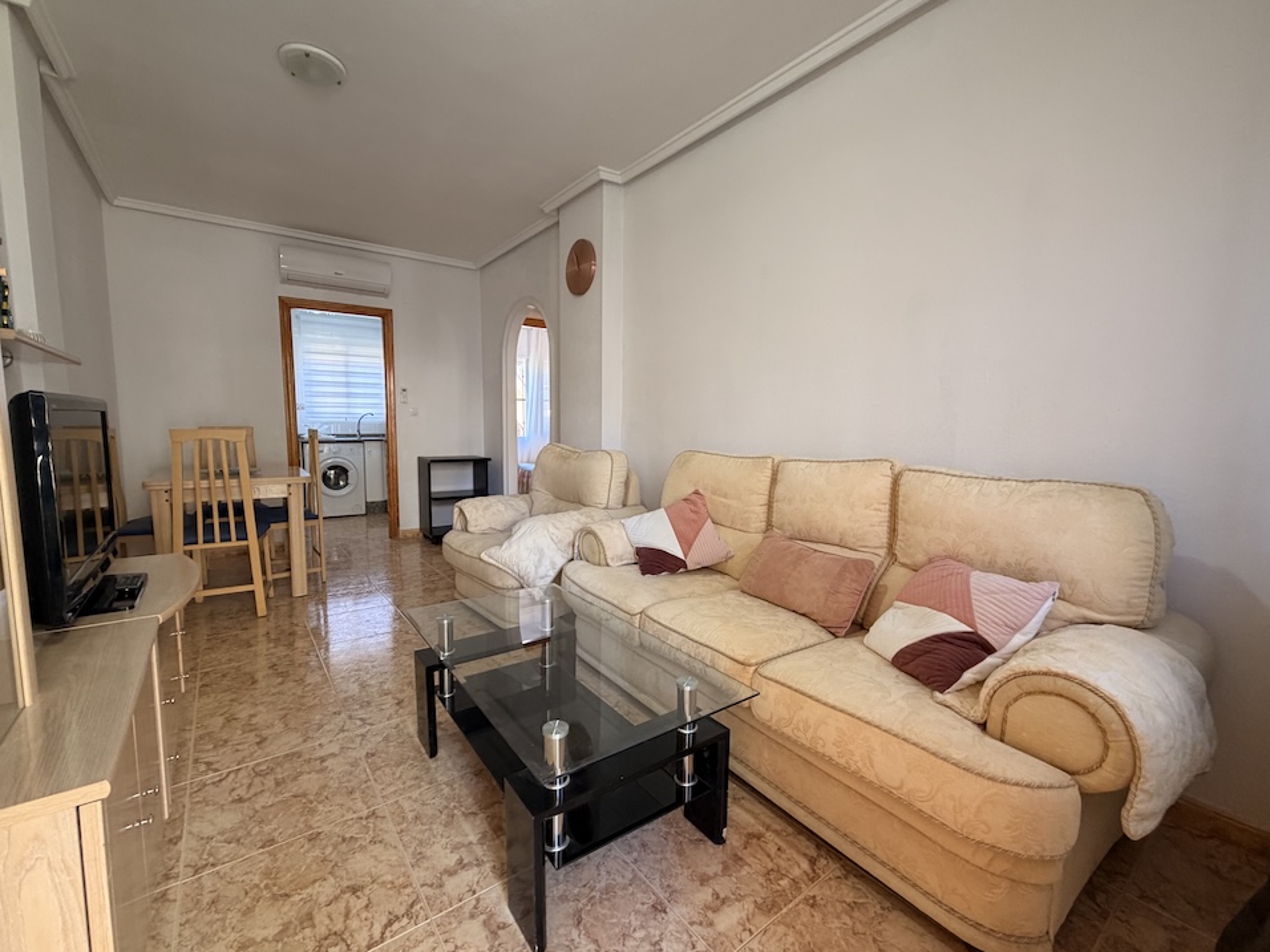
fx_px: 550
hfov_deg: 98.2
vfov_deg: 81.7
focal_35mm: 15
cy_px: 479
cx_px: 632
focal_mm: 2.22
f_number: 2.2
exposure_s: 1/50
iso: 200
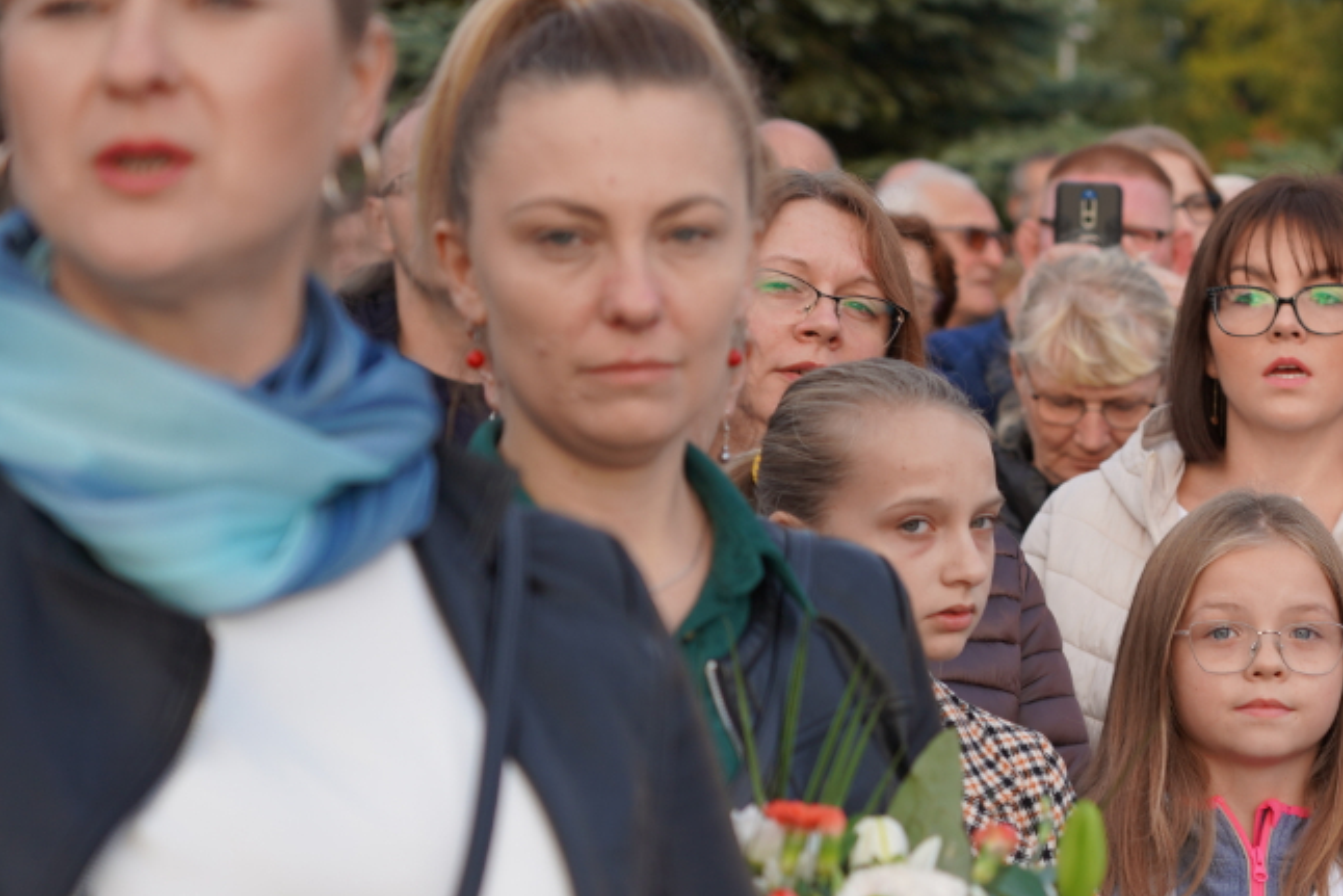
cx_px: 1272
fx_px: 5485
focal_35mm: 147
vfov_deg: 9.3
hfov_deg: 13.8
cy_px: 639
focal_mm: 73
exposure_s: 1/160
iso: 200
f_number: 4
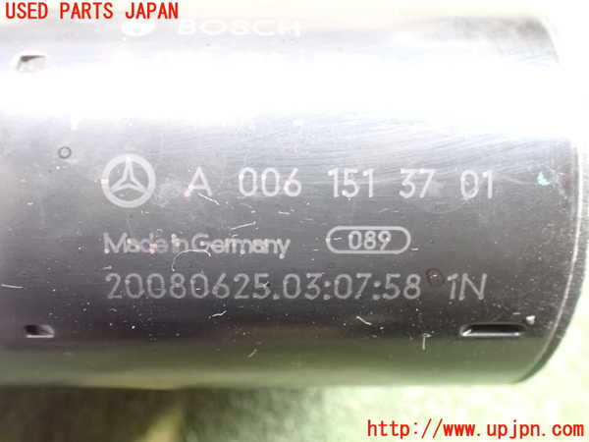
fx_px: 510
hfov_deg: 60.0
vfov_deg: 46.8
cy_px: 221
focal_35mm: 30
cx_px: 294
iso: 1600
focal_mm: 5.4
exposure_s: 1/30
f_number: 2.3
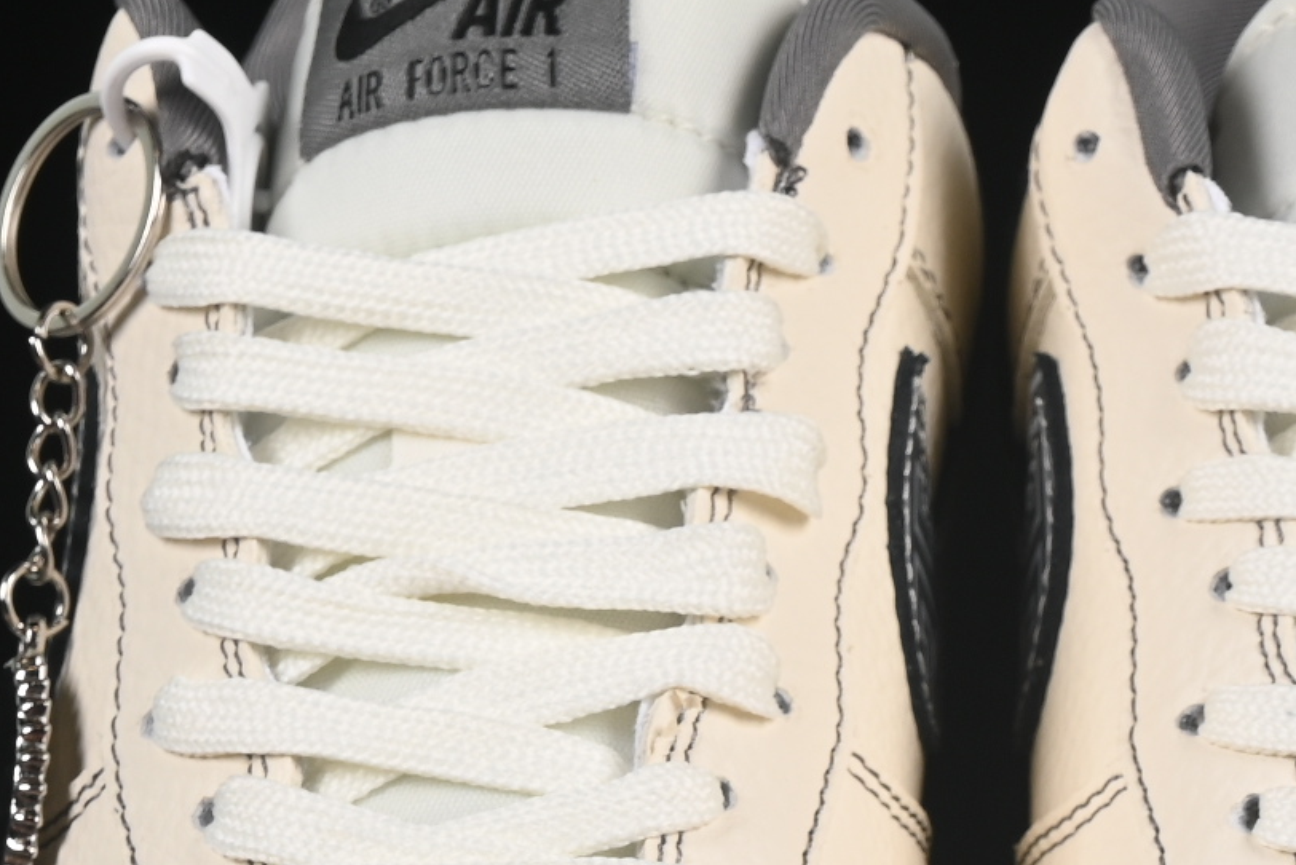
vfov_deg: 5.3
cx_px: 951
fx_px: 9255
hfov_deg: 8.0
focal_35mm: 257
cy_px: 1108
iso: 160
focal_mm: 50
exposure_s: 1/80
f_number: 8
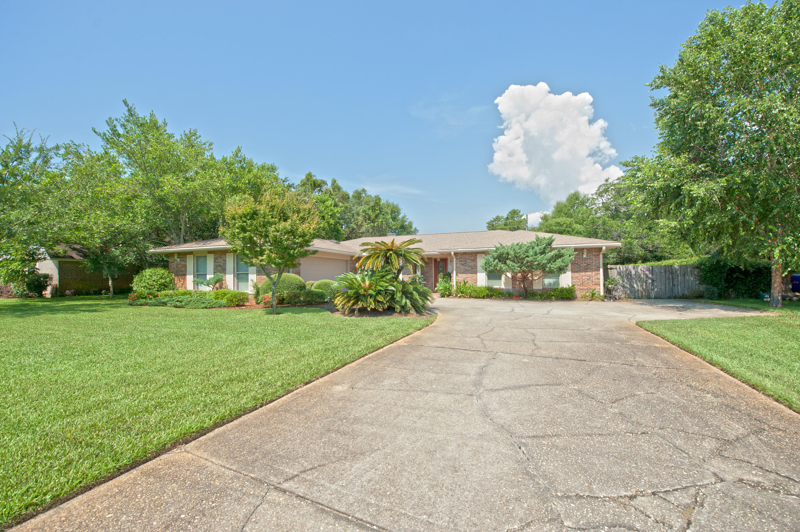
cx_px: 400
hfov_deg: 104.3
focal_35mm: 14
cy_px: 266
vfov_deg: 81.1
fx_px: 311
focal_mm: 14
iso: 250
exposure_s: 1/640
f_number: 5.6
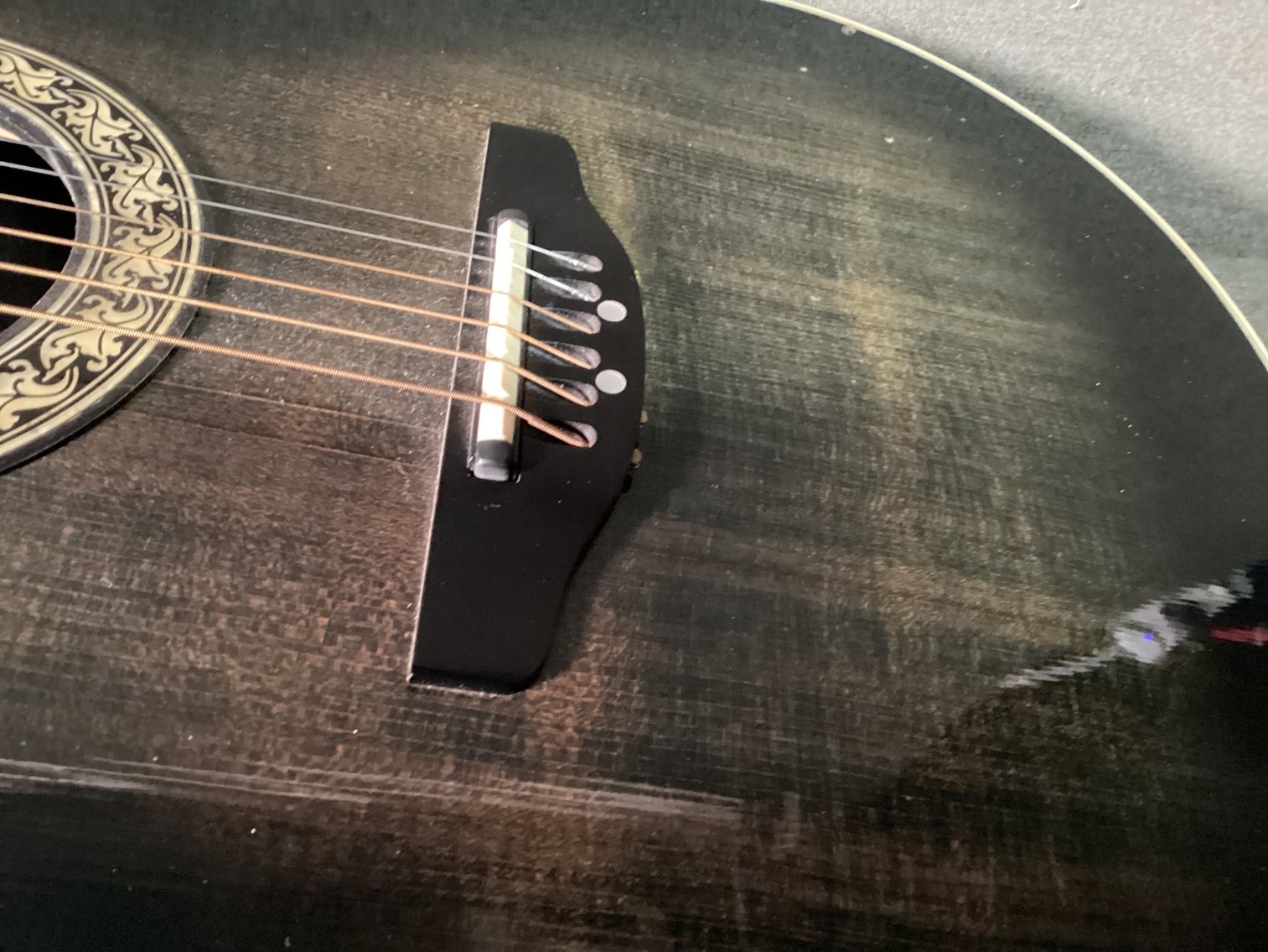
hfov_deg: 58.3
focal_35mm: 31
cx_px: 634
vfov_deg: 45.4
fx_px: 1136
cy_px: 476
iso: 640
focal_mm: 3.3
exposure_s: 1/17
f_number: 2.4
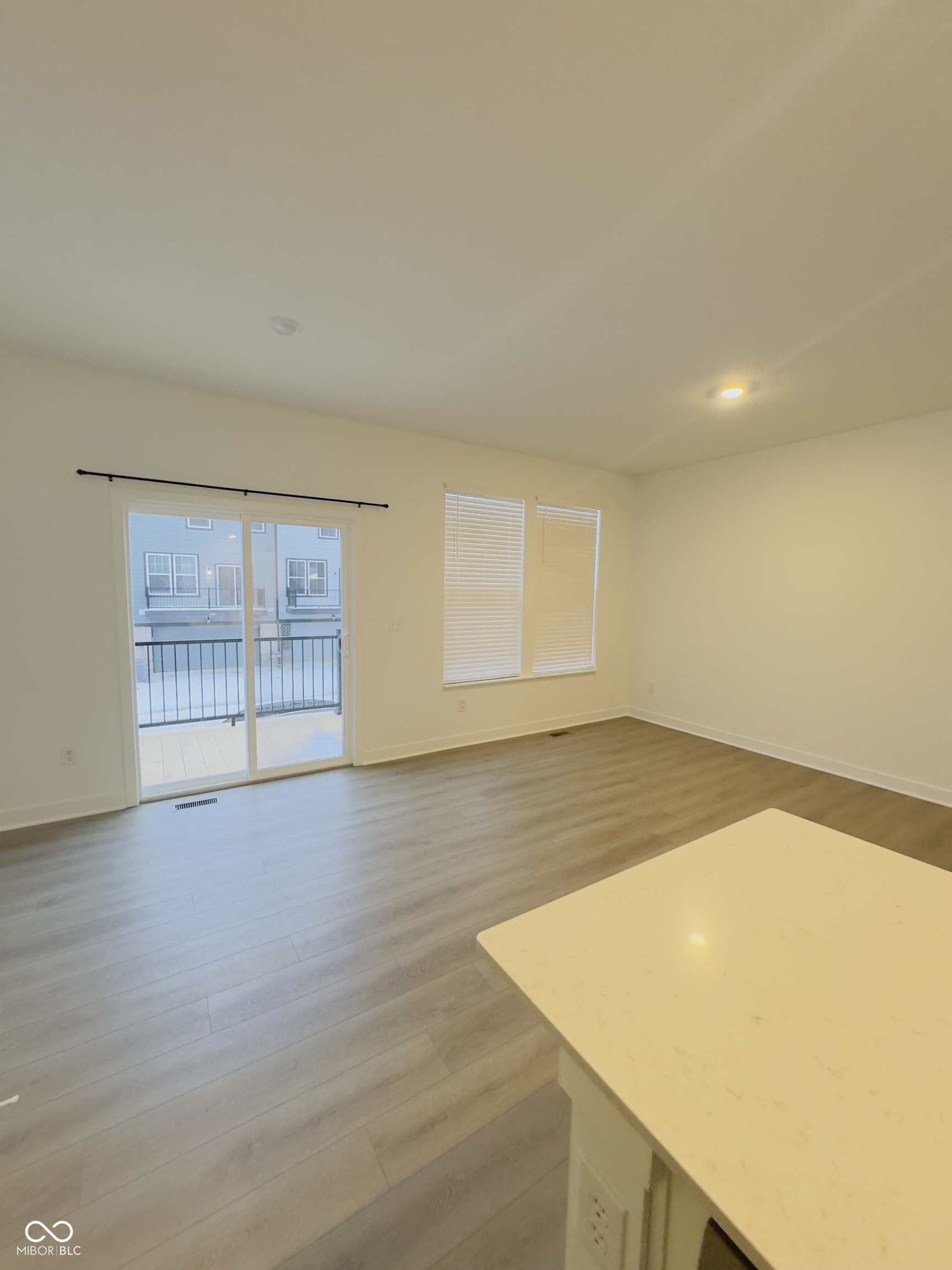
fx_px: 513
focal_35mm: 14
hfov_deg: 85.7
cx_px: 476
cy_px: 635
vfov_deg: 102.1
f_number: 2.2
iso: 250
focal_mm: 2.22
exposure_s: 1/60
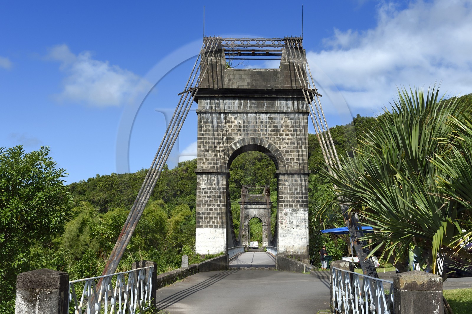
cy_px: 157
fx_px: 734
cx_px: 236
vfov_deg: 24.2
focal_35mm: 56
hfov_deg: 35.6
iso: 200
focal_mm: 56
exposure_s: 1/250
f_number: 11
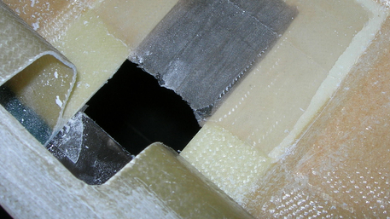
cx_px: 222
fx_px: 600
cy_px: 60
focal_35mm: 58
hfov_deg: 36.0
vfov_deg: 20.6
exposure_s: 1/60.1
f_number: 4.8
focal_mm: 7.8
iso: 64
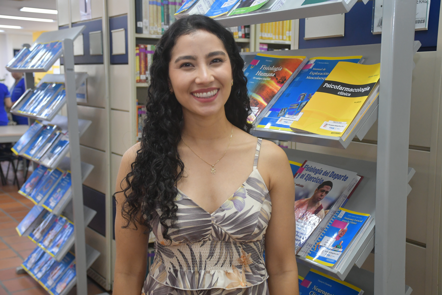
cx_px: 221
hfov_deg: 38.9
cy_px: 148
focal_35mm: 51
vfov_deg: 26.5
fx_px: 626
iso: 1600
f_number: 4.2
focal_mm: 34
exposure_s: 1/125
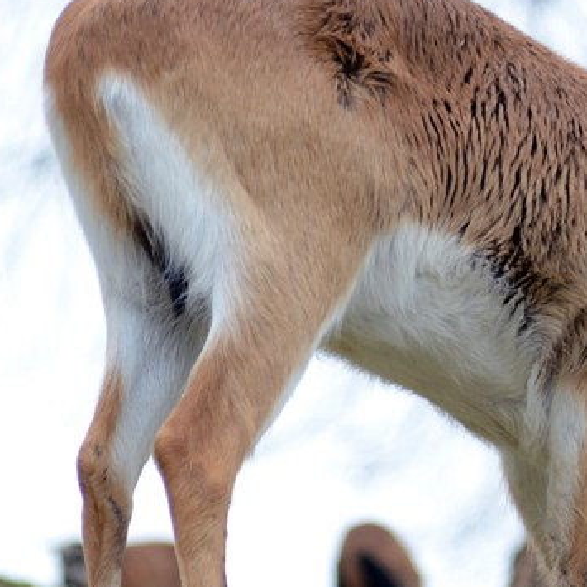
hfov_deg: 2.4
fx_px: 14063
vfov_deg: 2.4
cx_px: 683
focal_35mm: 733
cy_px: 273
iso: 100
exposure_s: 1/125
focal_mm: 200
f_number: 4
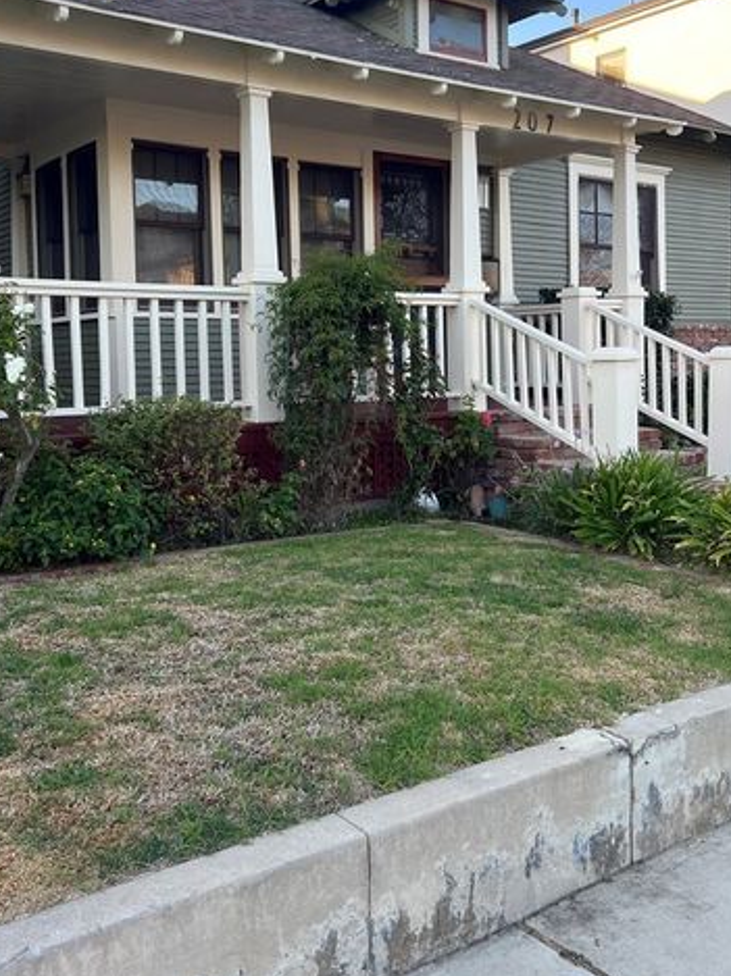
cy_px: 399
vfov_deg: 49.9
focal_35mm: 37
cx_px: 394
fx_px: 1043
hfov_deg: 38.6
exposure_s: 1/394
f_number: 1.5
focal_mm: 5.7
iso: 50
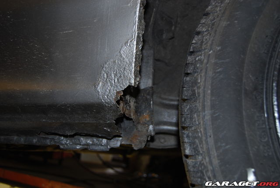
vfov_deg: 40.0
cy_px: 94
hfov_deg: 57.2
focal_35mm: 33
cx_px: 140
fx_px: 257
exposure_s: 1/60
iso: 200
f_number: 3.8
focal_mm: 22
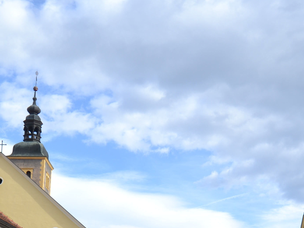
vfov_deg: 23.3
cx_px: 218
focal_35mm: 61
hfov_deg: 31.3
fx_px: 536
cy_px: 213
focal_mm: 16
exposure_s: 1/200
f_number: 7.1
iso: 100
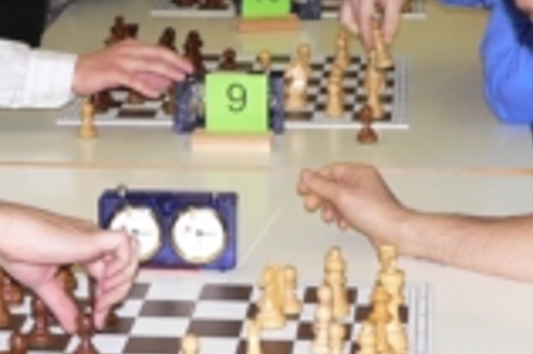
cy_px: 81
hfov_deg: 14.5
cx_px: 216
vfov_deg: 9.6
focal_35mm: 142
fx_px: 2100
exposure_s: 1/60
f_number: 2.8
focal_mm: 7
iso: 100
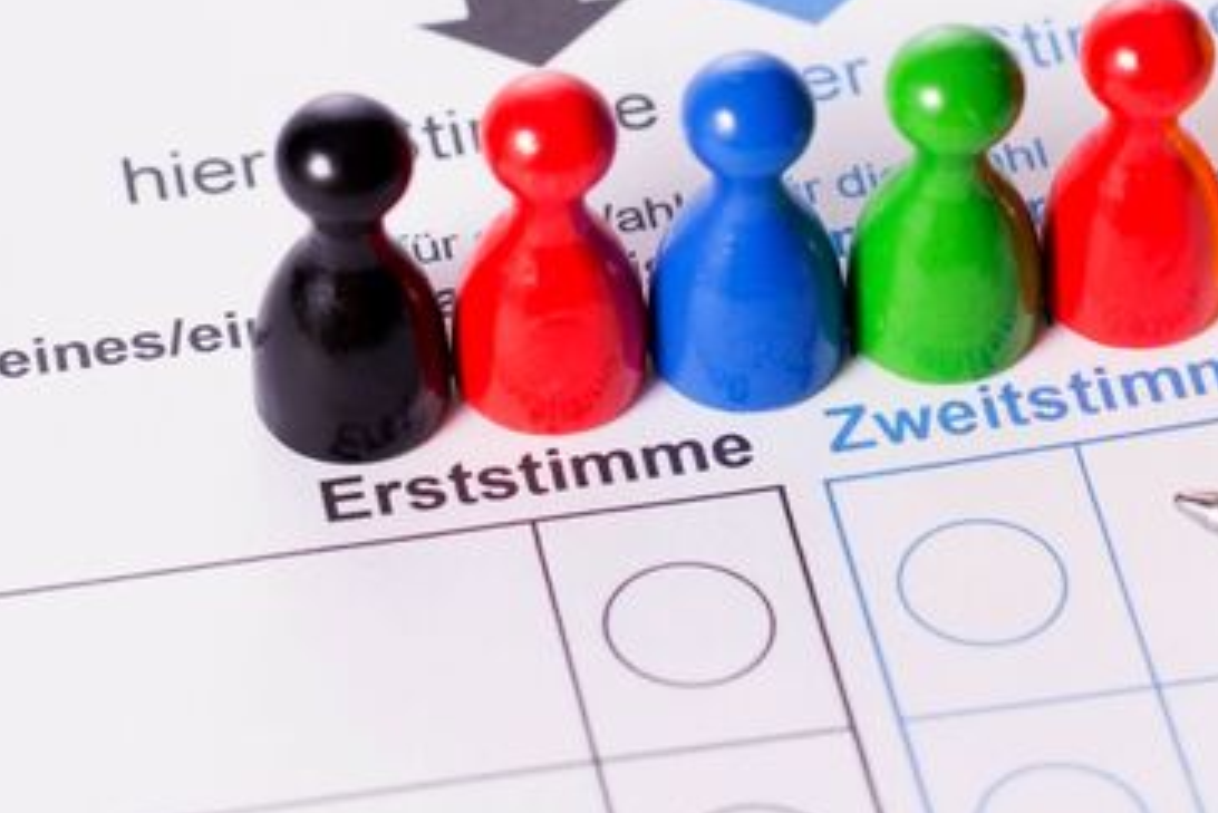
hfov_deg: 12.4
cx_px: 750
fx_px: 5584
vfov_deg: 8.3
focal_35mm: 165
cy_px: 236
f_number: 5
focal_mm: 50
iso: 100
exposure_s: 1/60
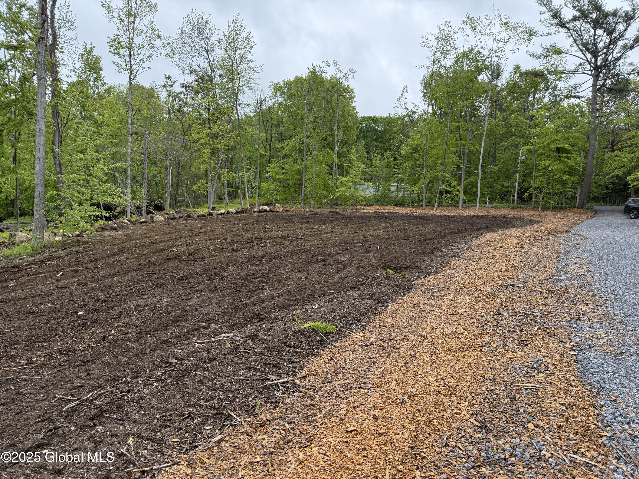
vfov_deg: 56.8
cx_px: 320
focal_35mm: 24
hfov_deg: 71.6
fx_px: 443
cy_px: 240
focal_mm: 6.76
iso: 100
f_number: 1.78
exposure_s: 1/1493
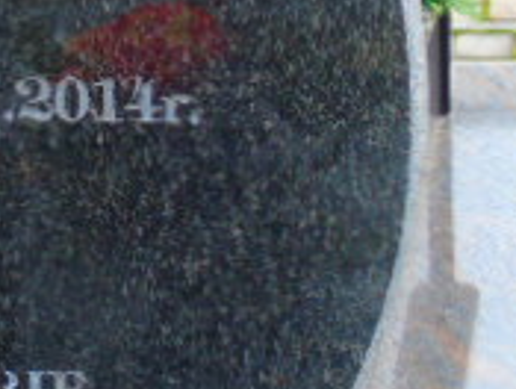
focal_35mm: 259
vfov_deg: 5.7
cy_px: -32
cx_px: -242
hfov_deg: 7.5
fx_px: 3869
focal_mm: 13
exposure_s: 1/30
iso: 200
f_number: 4.7
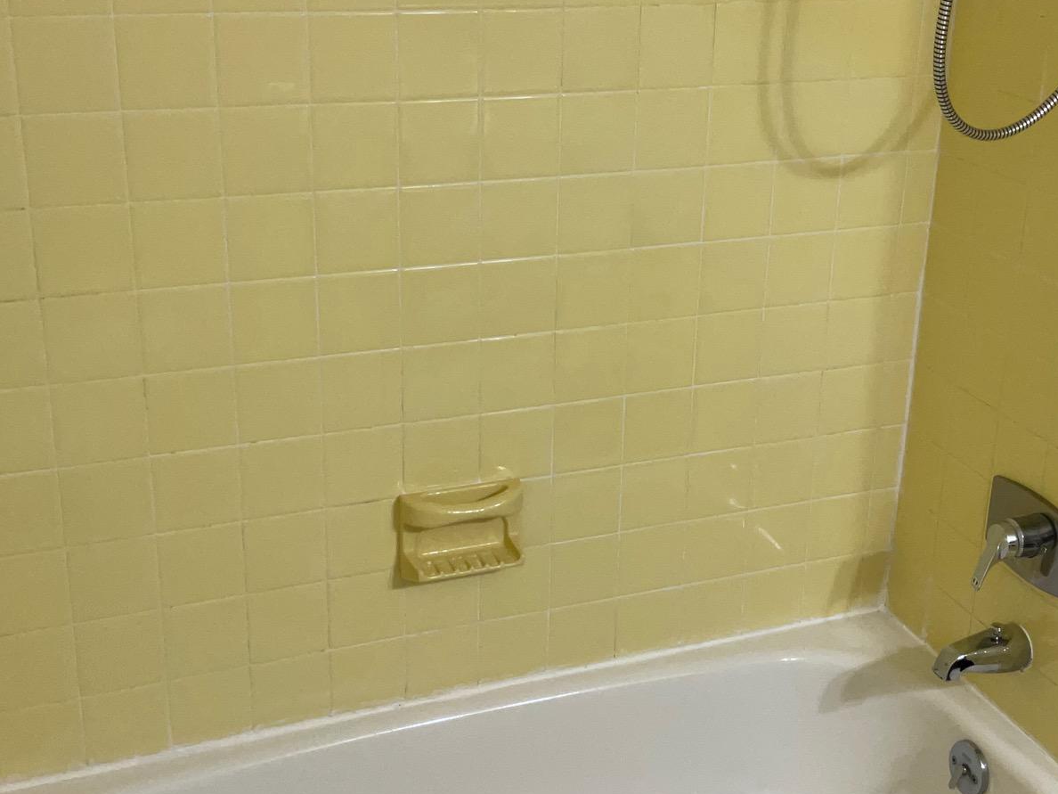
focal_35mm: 50
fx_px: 1528
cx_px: 598
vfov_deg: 29.1
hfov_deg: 38.1
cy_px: 364
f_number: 1.8
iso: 50
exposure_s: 1/60
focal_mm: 3
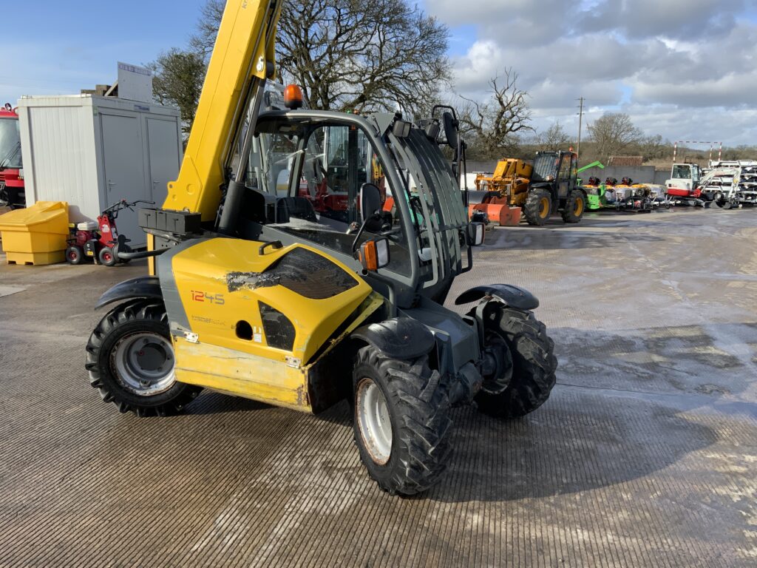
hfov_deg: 61.7
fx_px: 634
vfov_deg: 48.2
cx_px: 378
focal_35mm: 29
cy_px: 284
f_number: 1.8
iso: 16
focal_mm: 3
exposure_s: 1/1015
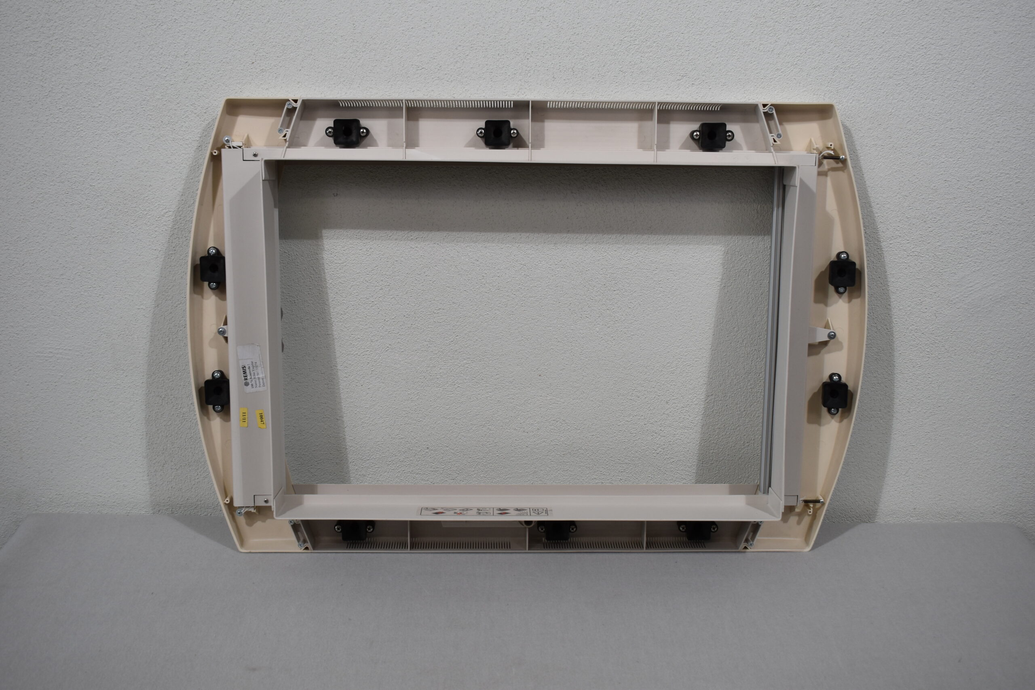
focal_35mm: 36
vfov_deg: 36.9
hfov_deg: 53.1
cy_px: 345
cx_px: 518
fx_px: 1035
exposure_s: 1/125
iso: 280
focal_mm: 24
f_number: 5.6
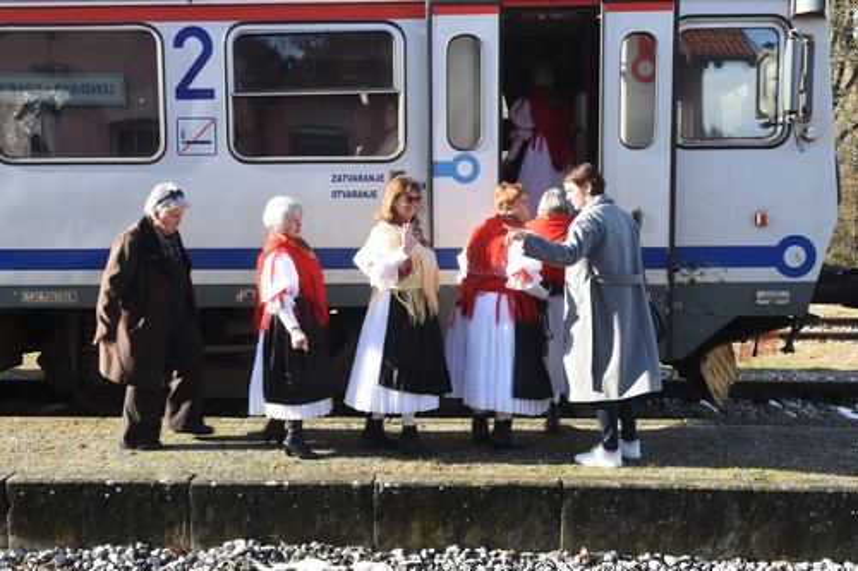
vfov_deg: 36.8
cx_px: 429
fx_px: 858
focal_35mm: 36
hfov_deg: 53.1
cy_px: 286
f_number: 7.1
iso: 100
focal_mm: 24
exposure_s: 1/60
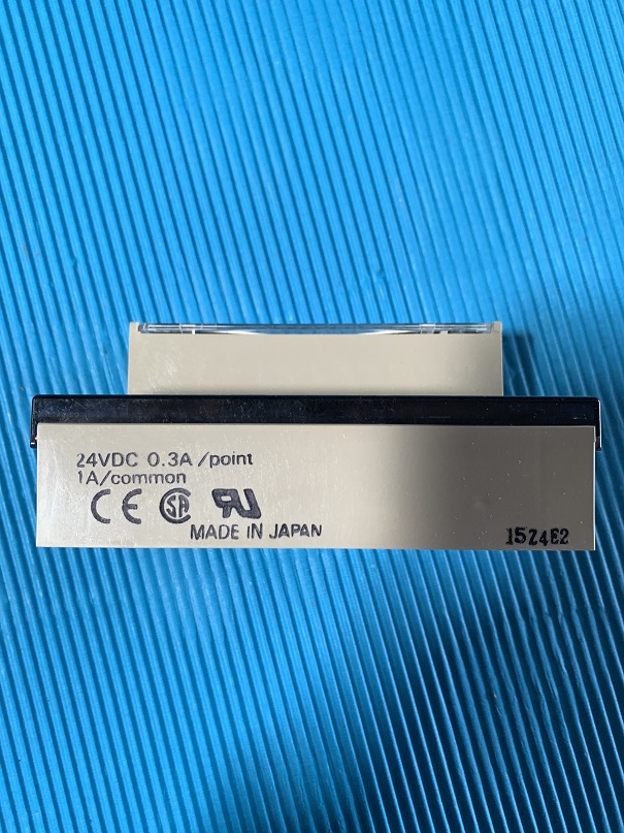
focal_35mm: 26
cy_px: 416
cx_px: 312
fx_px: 625
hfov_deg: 53.1
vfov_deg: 67.3
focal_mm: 4.25
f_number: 1.8
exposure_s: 1/60
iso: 160
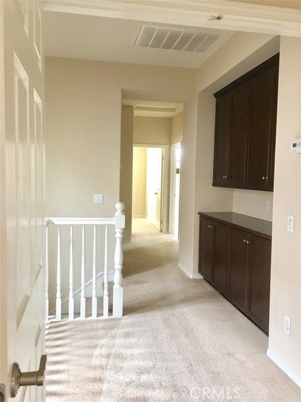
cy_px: 201
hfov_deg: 48.2
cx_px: 150
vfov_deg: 61.7
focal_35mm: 29
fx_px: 336
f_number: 2.2
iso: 50
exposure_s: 1/15
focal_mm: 4.15
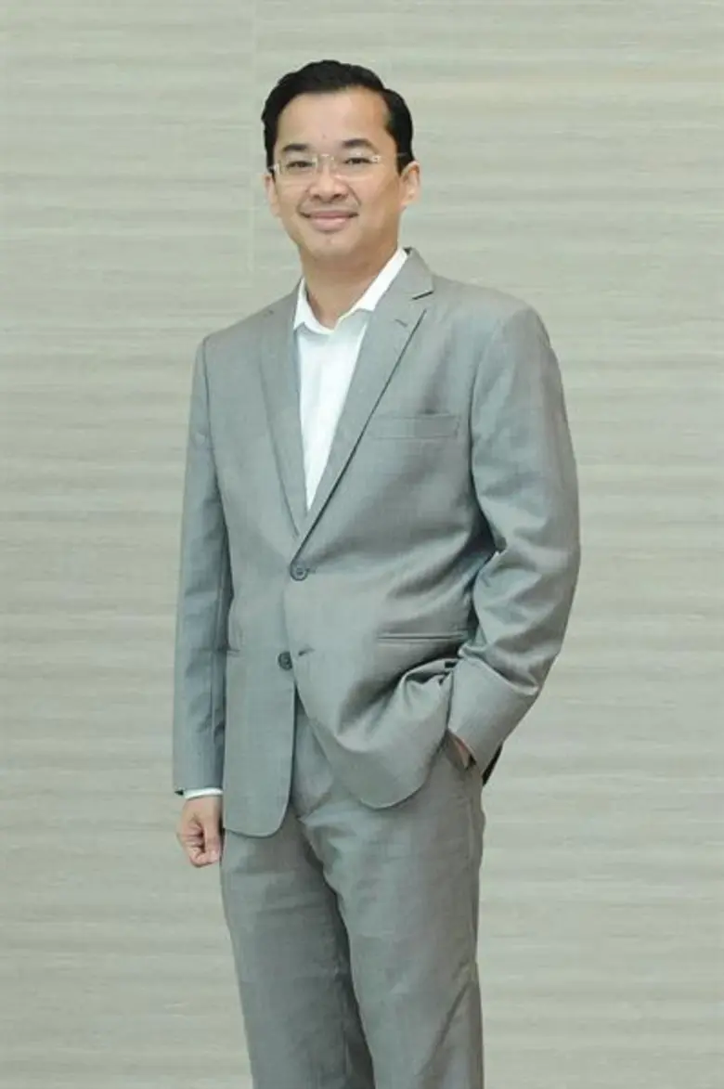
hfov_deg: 46.3
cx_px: 362
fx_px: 846
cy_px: 544
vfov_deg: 65.5
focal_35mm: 28
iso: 4000
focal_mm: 28
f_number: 5.6
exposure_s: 1/125
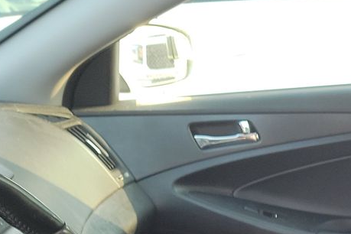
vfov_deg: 13.9
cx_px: 417
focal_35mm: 87
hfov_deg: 21.7
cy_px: 424
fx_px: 848
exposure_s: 1/59
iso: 74
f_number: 1.8
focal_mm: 6.7
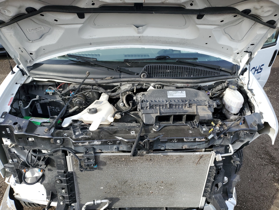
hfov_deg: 67.3
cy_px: 105
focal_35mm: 26
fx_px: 210
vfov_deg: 53.1
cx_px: 140
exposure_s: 1/909
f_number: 1.5
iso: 50
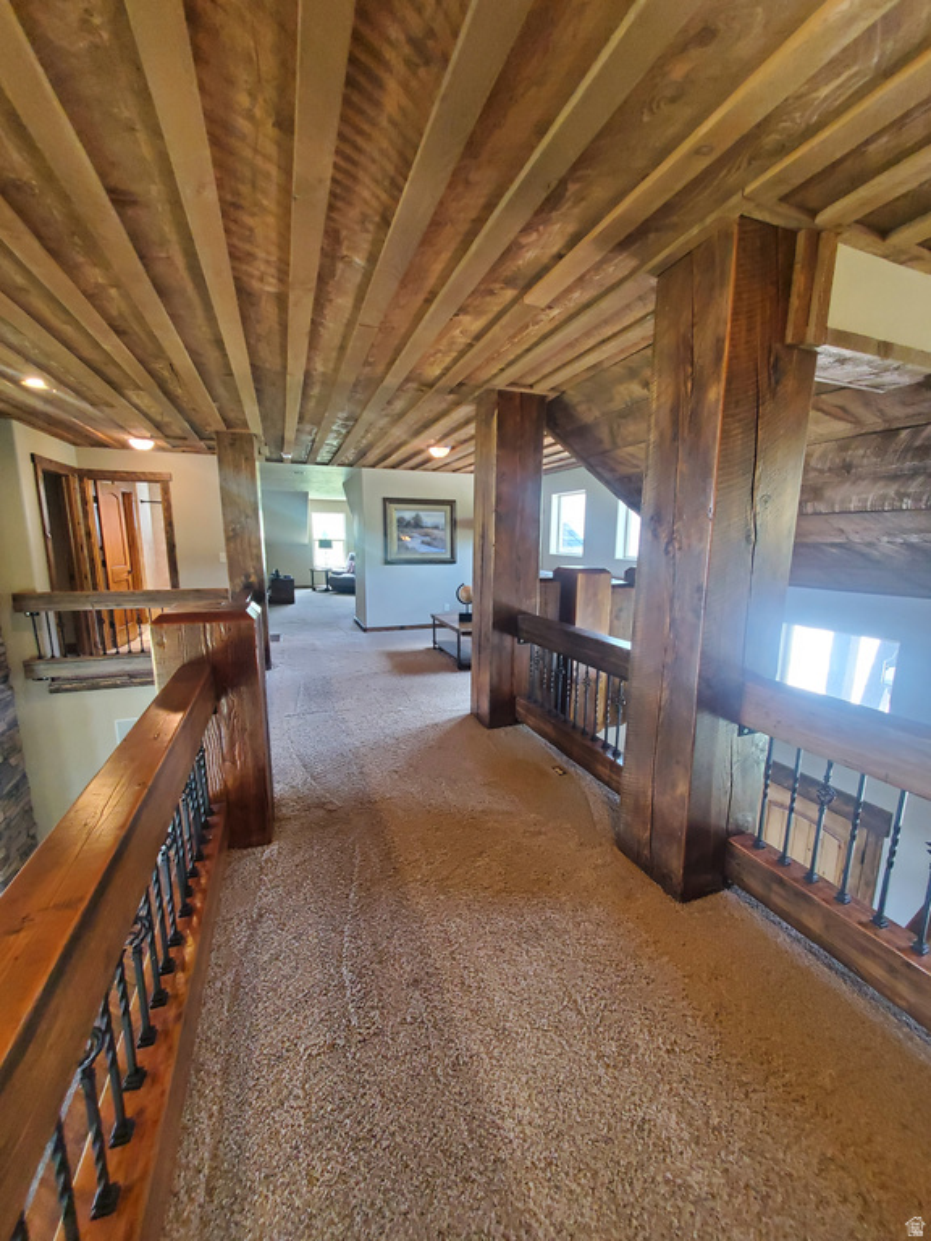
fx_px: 466
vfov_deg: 106.2
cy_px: 620
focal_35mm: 13
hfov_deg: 89.9
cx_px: 466
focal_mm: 1.8
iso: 400
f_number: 2.2
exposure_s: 1/40
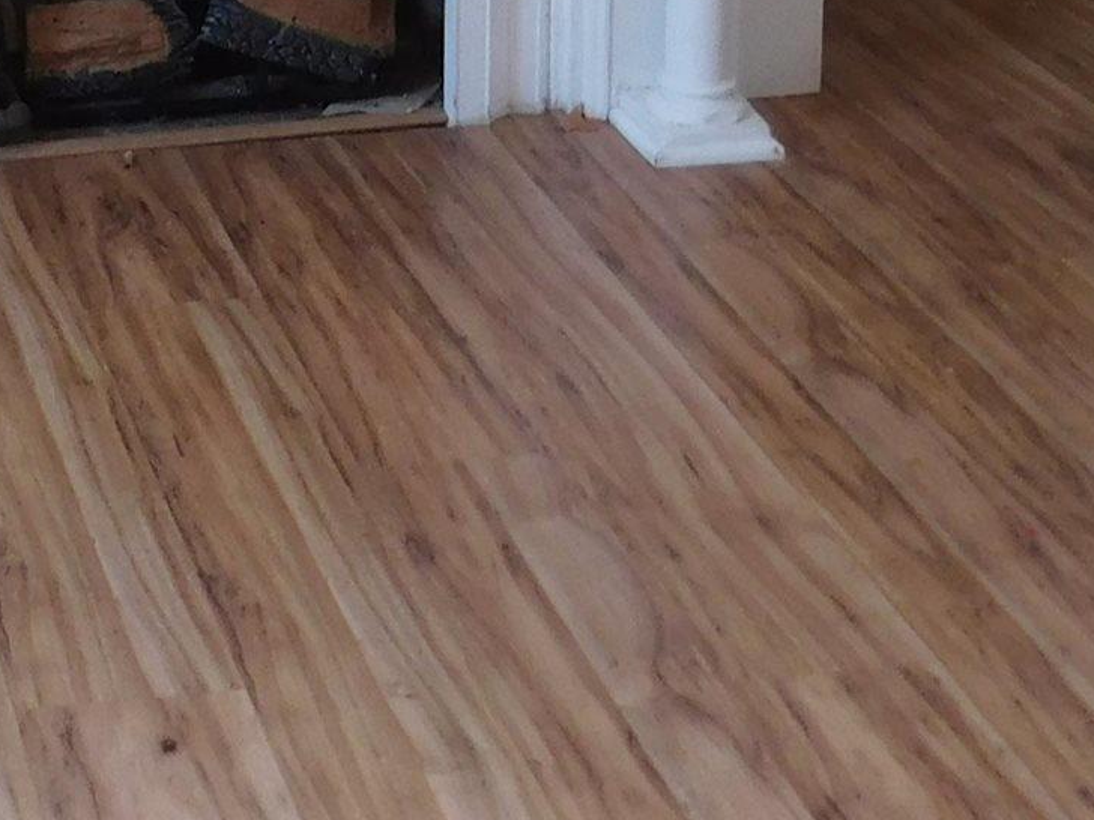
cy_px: -694
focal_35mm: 97
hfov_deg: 19.6
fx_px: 3066
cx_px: -21
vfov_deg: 13.5
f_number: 3
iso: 125
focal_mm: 4
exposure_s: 1/50
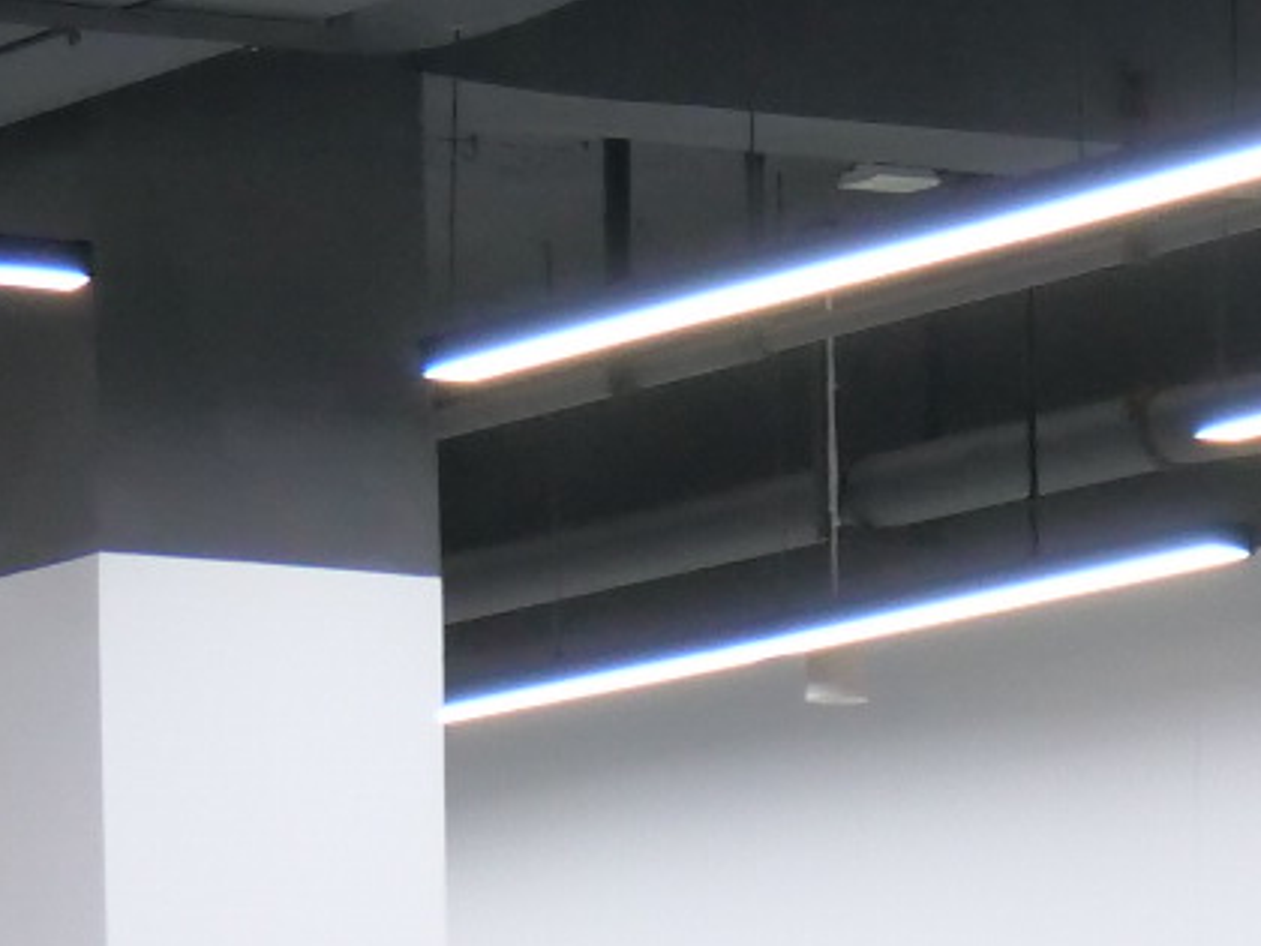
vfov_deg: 5.2
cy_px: 2688
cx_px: 2486
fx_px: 10018
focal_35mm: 275
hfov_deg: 7.0
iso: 800
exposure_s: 1/30
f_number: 4.2
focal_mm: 22
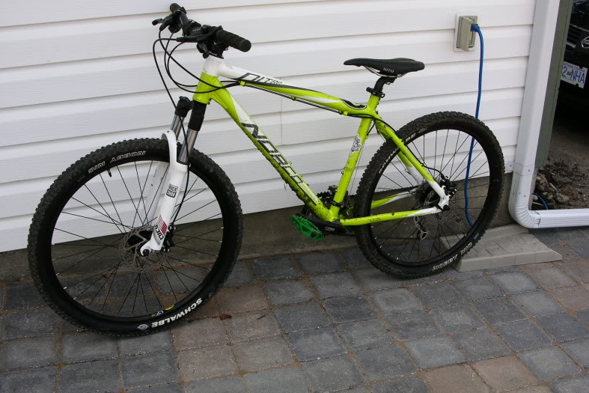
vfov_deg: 35.9
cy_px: 186
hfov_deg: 51.9
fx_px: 605
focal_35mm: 37
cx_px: 290
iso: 100
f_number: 6.3
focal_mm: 8.9
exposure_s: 1/236
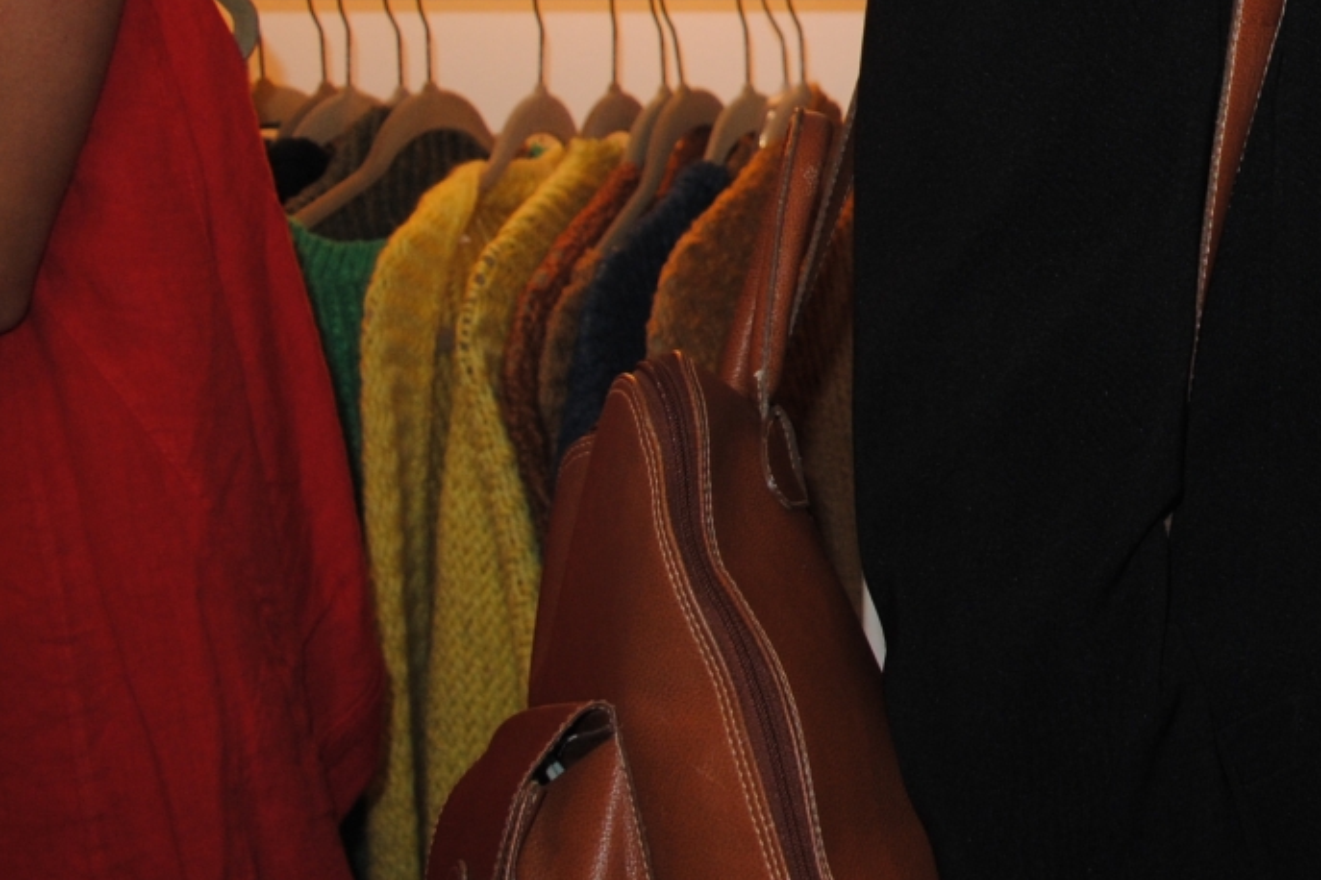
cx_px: 1815
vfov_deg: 15.9
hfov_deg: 21.4
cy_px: -5
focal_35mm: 84
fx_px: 3082
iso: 200
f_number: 3.5
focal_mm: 20
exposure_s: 1/60
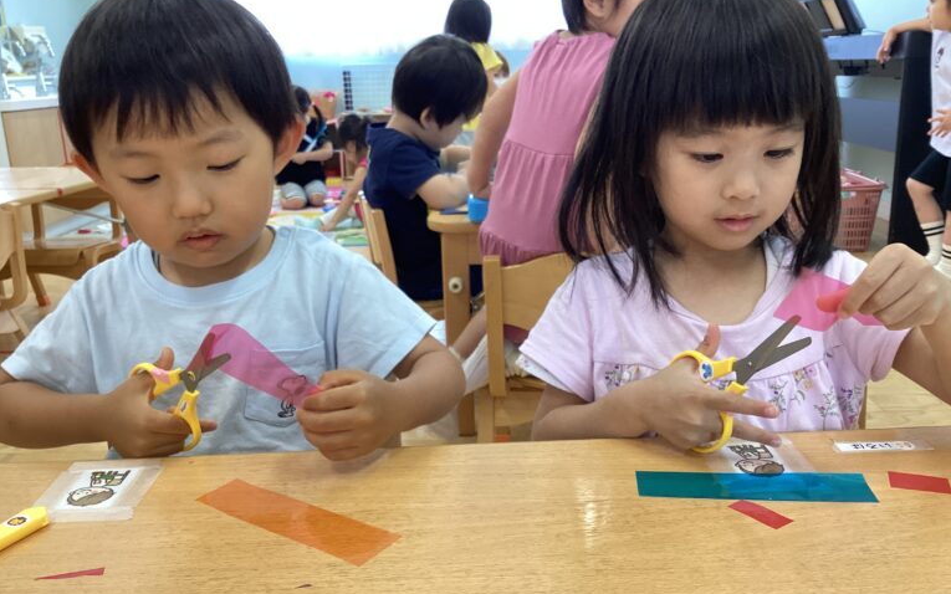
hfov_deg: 58.1
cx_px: 475
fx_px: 855
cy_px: 311
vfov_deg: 38.3
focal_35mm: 33
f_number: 2.4
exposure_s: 1/50
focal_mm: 3.3
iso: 100
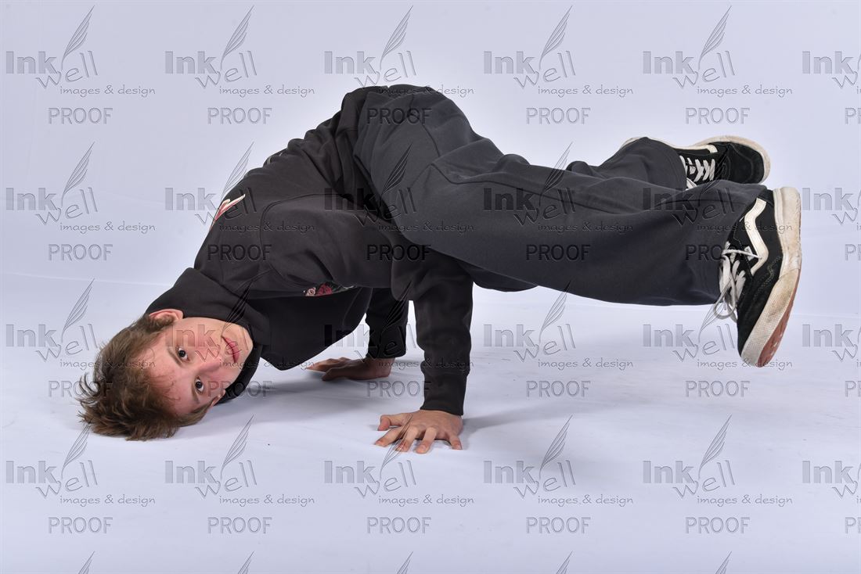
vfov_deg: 35.1
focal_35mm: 38
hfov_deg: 50.7
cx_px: 430
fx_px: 909
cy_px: 287
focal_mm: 38
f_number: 8
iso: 250
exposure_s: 1/200
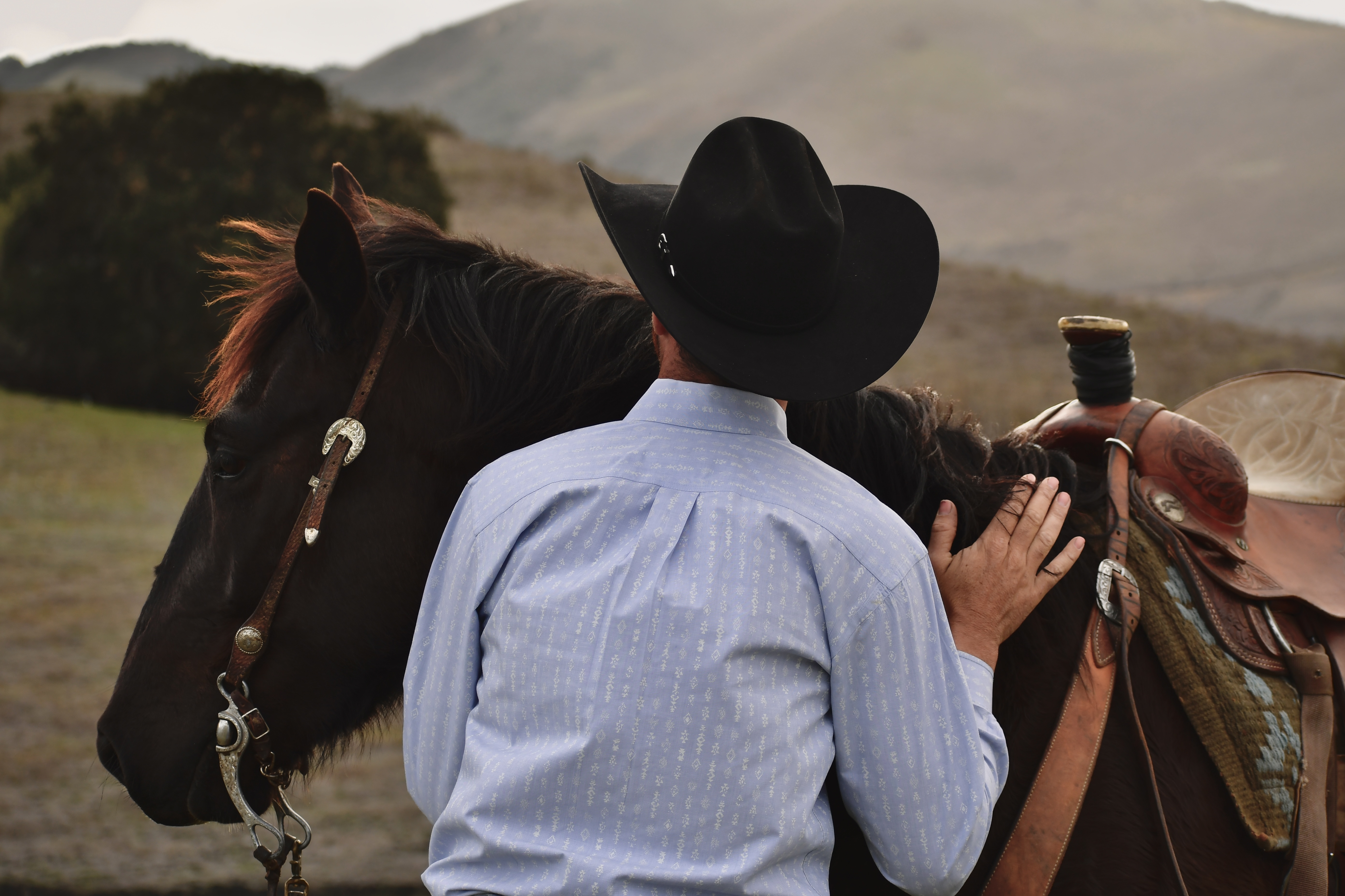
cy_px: 448
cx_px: 672
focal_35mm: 105
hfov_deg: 19.5
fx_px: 3923
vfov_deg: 13.0
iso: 100
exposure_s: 1/640
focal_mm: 70
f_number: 4.5
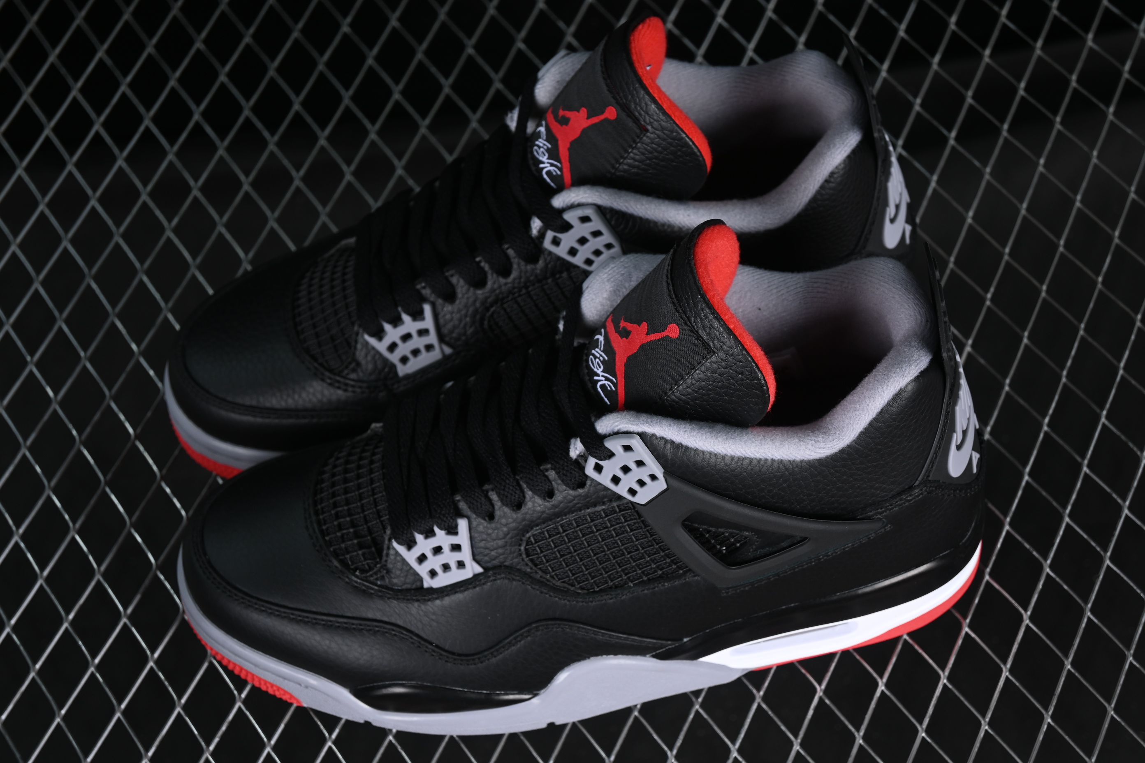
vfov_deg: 18.2
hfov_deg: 27.0
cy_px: 382
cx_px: 572
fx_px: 2385
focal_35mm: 75
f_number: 6.3
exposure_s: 1/50
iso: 160
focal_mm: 50
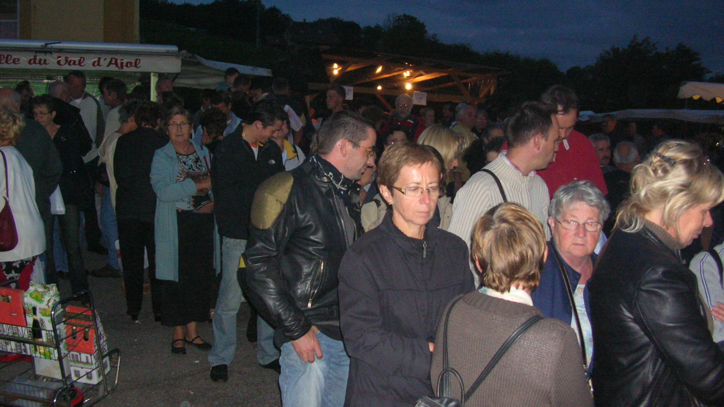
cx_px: 367
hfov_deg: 51.6
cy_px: 215
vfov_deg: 30.4
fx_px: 749
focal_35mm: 39
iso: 200
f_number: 2.8
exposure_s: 1/60.1
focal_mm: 5.8
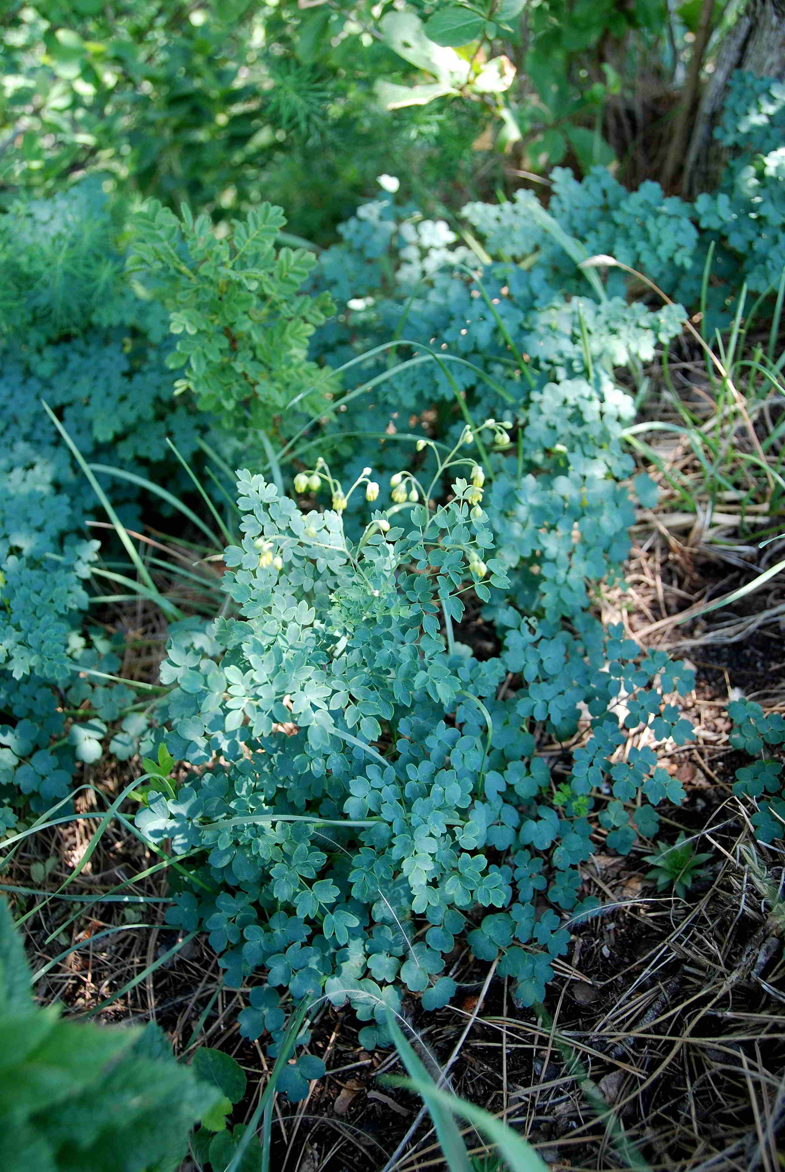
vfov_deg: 57.2
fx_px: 1076
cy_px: 586
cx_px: 392
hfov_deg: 40.1
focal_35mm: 33
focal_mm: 22
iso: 200
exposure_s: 1/80
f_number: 4.5
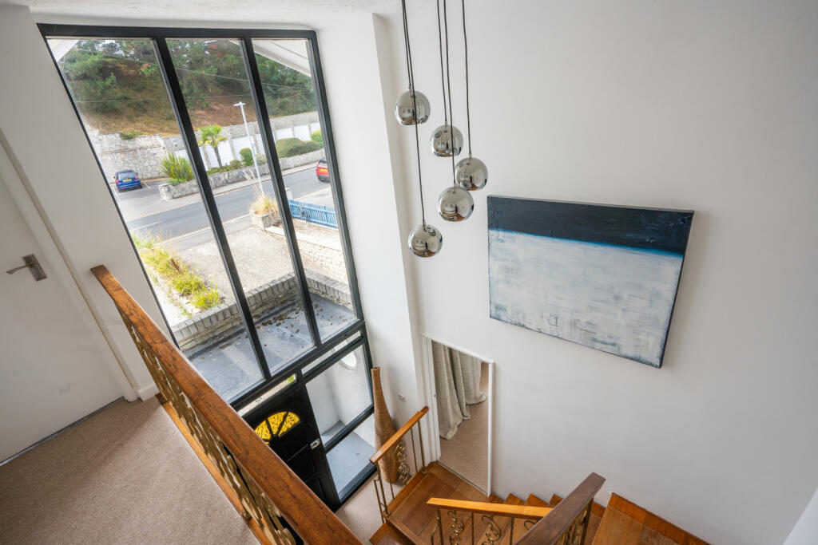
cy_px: 272
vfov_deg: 73.8
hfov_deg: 96.7
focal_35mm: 16
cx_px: 409
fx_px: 364
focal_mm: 16
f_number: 11
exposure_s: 1/60
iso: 200
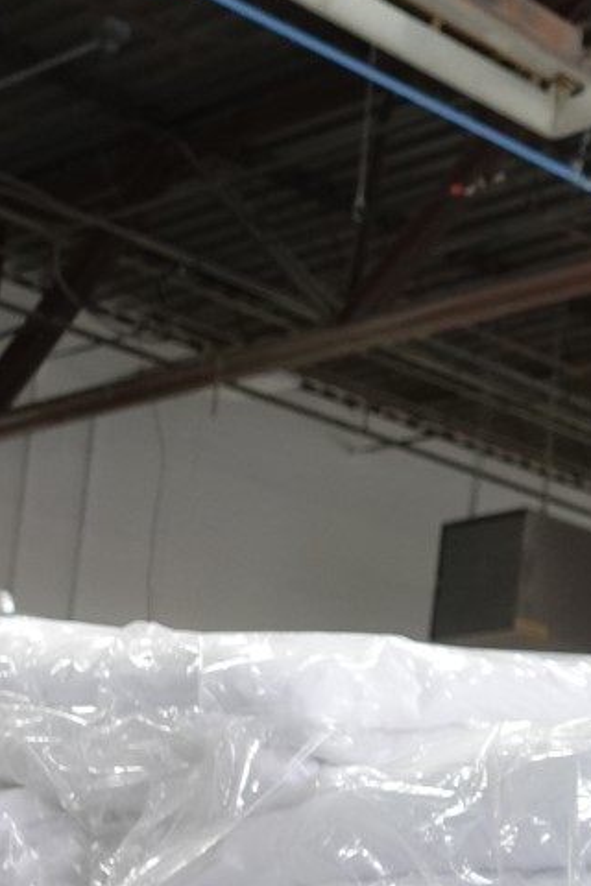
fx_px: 2364
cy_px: 892
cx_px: 1149
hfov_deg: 12.6
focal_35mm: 96
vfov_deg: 20.5
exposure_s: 1/80
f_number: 2.8
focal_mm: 9.4
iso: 320
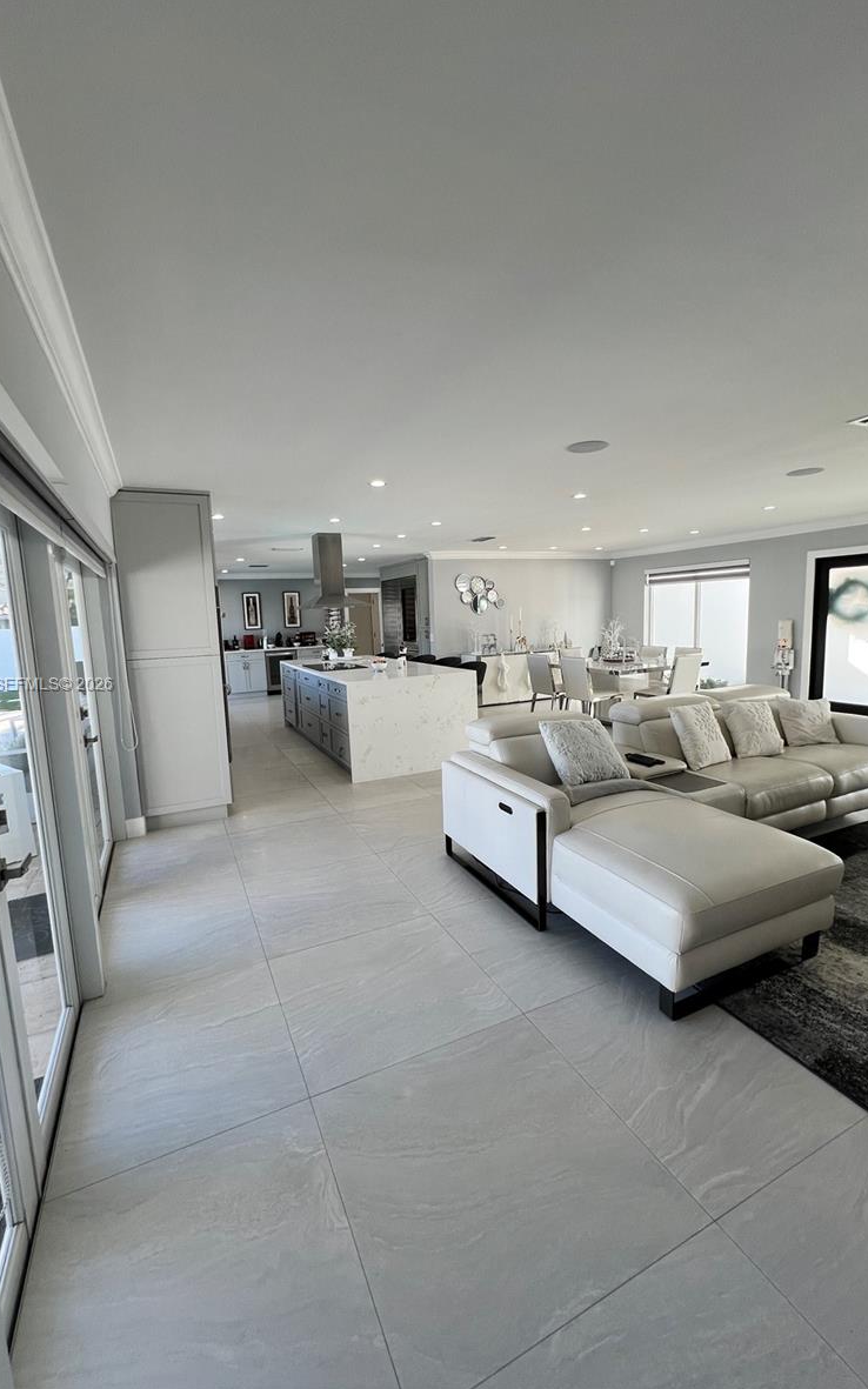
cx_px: 425
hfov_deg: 78.6
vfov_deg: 105.3
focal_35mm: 14
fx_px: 530
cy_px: 686
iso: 50
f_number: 1.8
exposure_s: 1/120
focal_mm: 1.57
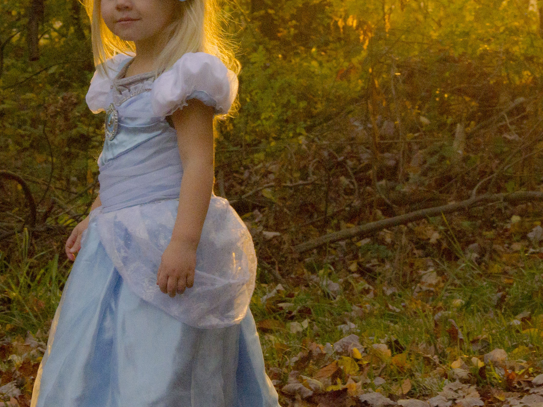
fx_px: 2604
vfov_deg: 8.9
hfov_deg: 11.9
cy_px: 59
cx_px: 131
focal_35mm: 166
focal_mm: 52
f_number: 10
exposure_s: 1/400
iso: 500
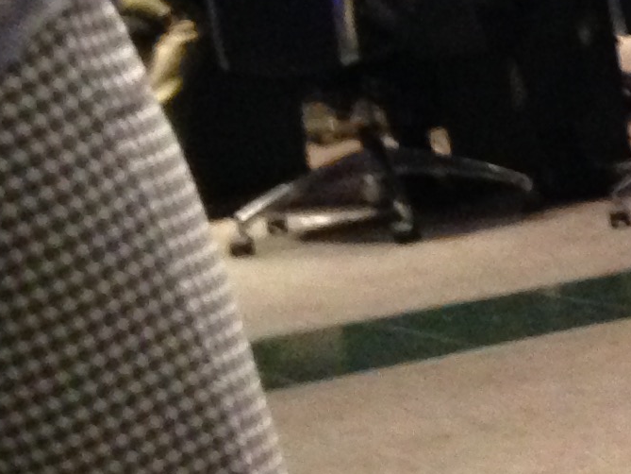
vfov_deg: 9.2
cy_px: 281
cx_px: 1481
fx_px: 2935
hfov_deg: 10.6
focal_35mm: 161
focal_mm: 4.12
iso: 400
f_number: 2.4
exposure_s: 1/15
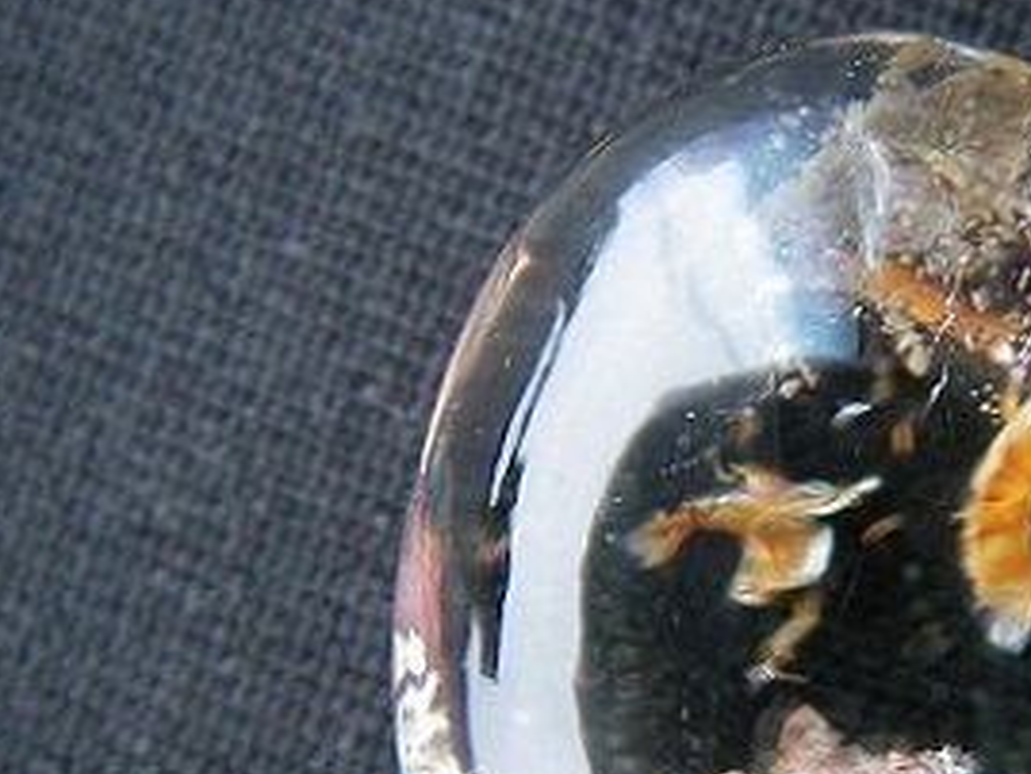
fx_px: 1937
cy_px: 634
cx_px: 859
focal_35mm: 65
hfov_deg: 29.0
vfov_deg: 22.3
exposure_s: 1/2.6
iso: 100
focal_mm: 6.3
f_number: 3.3
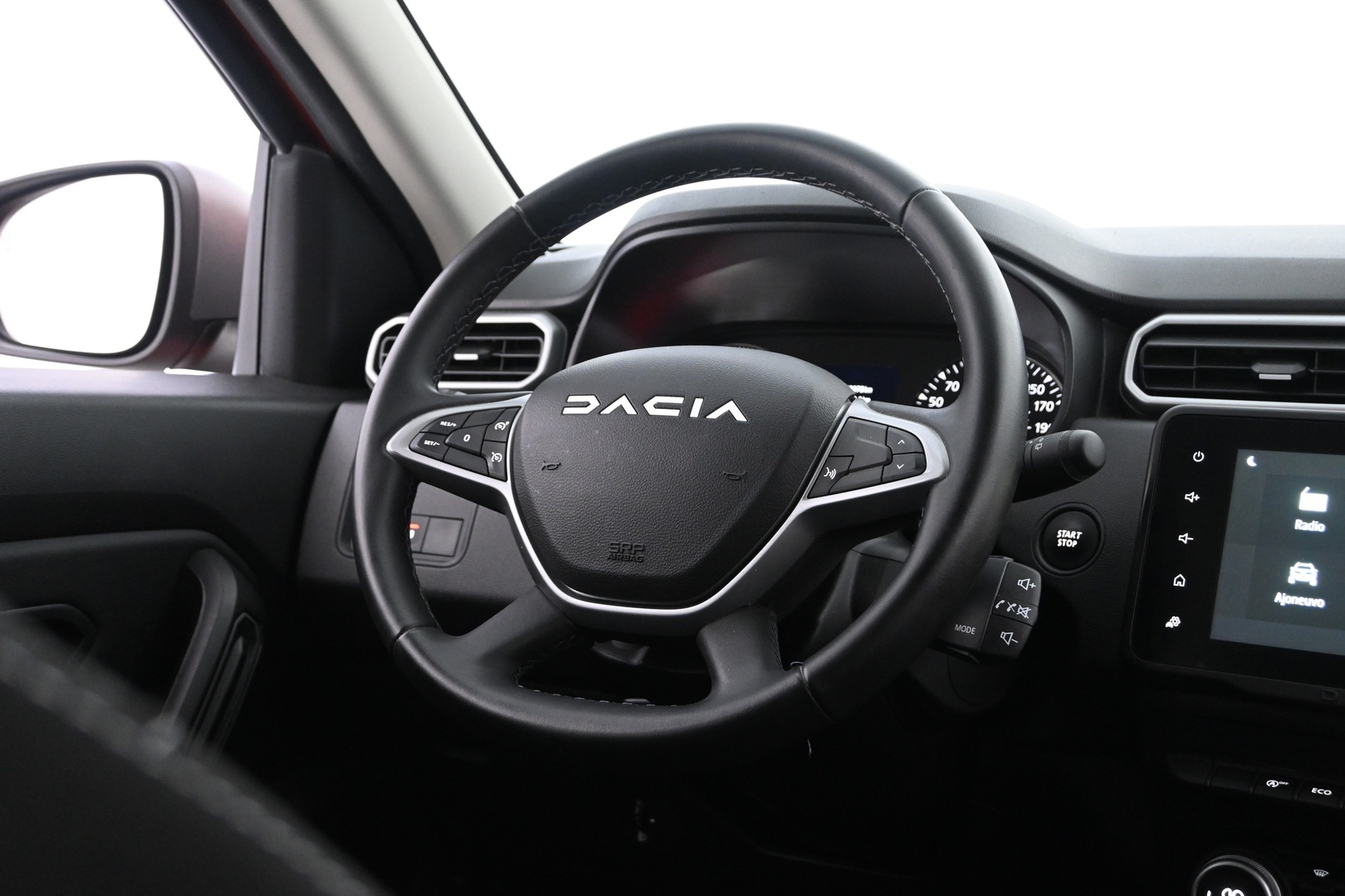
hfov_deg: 46.4
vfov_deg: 31.9
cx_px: 672
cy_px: 448
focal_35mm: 42
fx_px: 1569
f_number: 4.5
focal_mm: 28
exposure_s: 1/15
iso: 2500
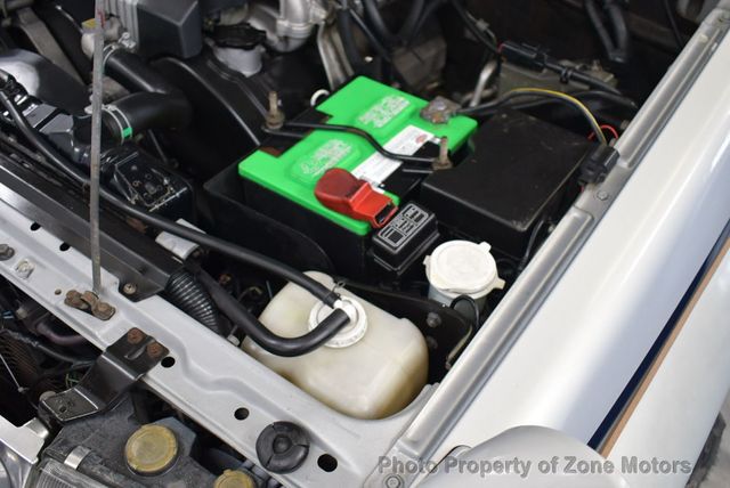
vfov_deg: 36.9
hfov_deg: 53.1
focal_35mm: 36
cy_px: 244
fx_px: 731
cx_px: 365
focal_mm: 18
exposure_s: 1/125
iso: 1400
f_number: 3.5
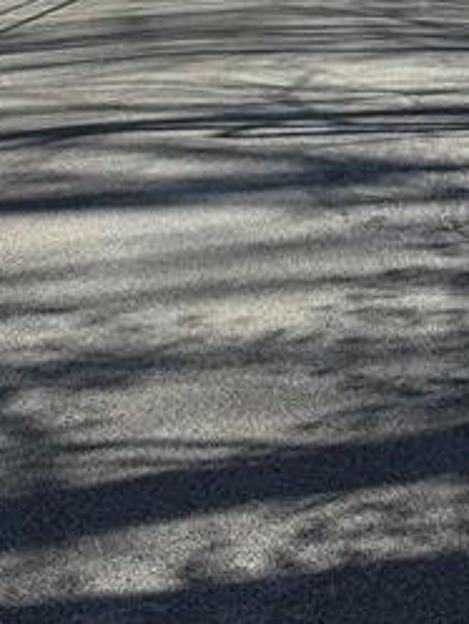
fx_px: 1336
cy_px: 50
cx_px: 263
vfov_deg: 25.4
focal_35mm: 74
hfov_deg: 19.9
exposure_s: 1/3584
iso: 80
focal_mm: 6.76
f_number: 1.78
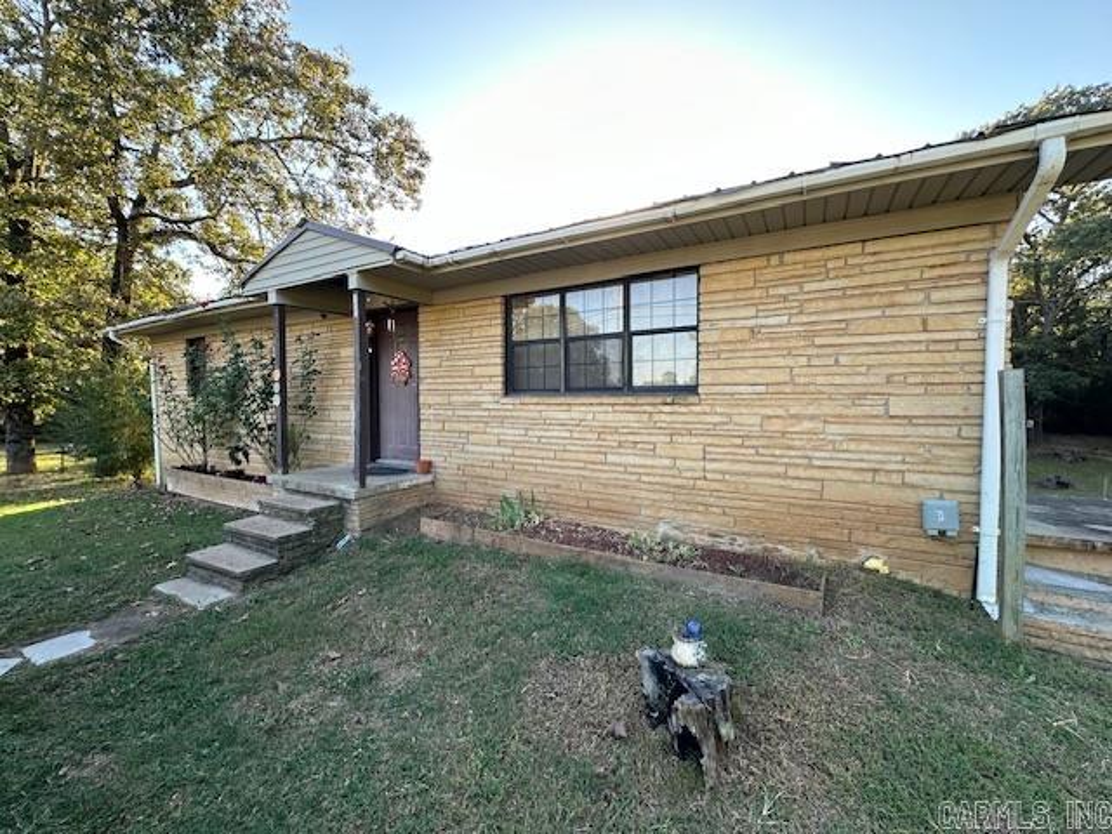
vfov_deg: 85.7
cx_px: 556
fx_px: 450
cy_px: 417
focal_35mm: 14
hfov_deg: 102.1
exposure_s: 1/149
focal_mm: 2.22
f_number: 2.2
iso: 40
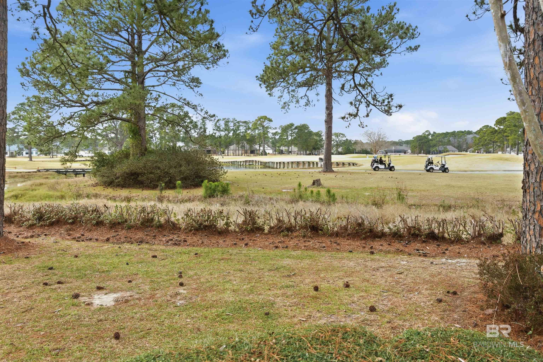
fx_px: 452
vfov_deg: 43.6
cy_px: 181
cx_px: 272
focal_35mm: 30
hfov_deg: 61.9
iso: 50
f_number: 8
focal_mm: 20
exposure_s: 1/10
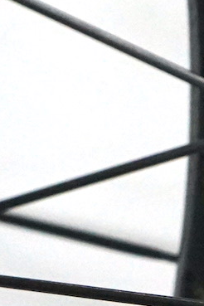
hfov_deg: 4.6
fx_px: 2397
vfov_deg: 7.3
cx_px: 629
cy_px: 149
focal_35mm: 282
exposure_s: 1/160
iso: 5000
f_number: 5
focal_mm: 52
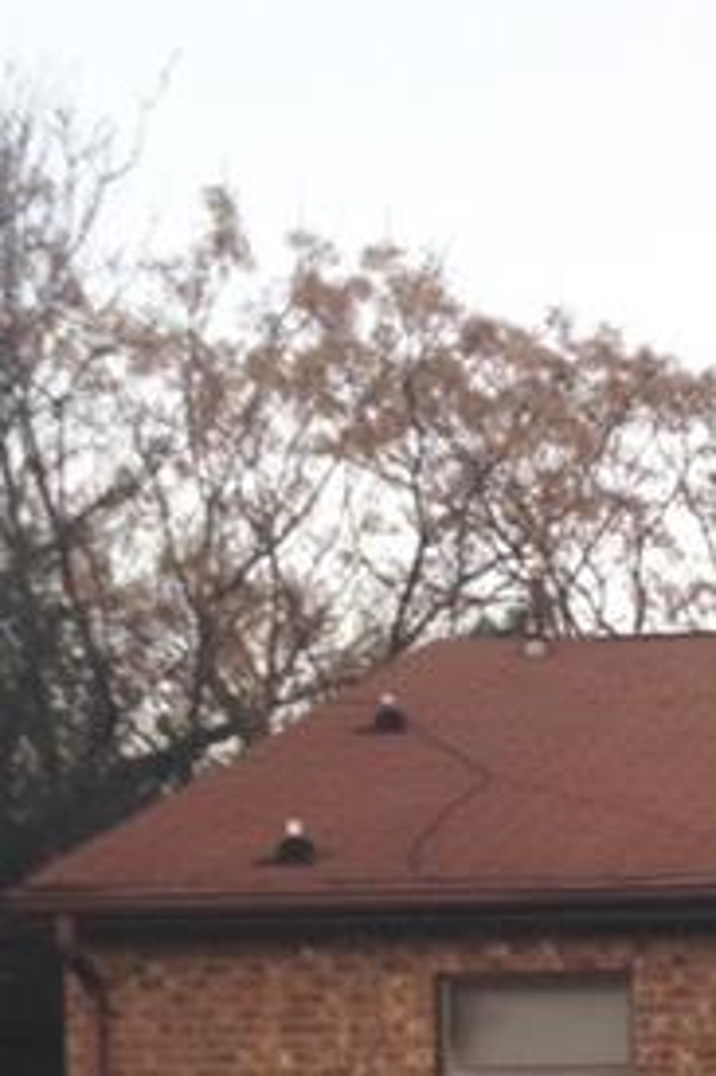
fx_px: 2867
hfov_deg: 13.8
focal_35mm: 96
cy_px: 1330
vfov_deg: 19.8
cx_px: 876
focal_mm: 4.12
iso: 80
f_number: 2.4
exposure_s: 1/20
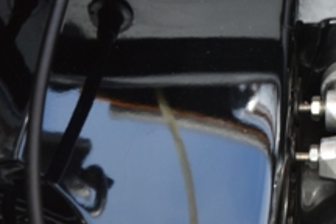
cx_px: 426
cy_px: 93
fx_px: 2902
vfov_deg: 4.4
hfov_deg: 6.6
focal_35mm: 311
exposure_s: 1/60
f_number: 5.6
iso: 140
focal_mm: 70
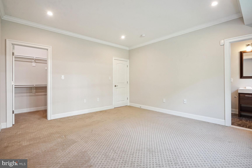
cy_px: 84
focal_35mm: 16
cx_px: 126
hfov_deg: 96.7
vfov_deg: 73.7
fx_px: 112
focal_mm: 16
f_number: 9
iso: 800
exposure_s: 1/20
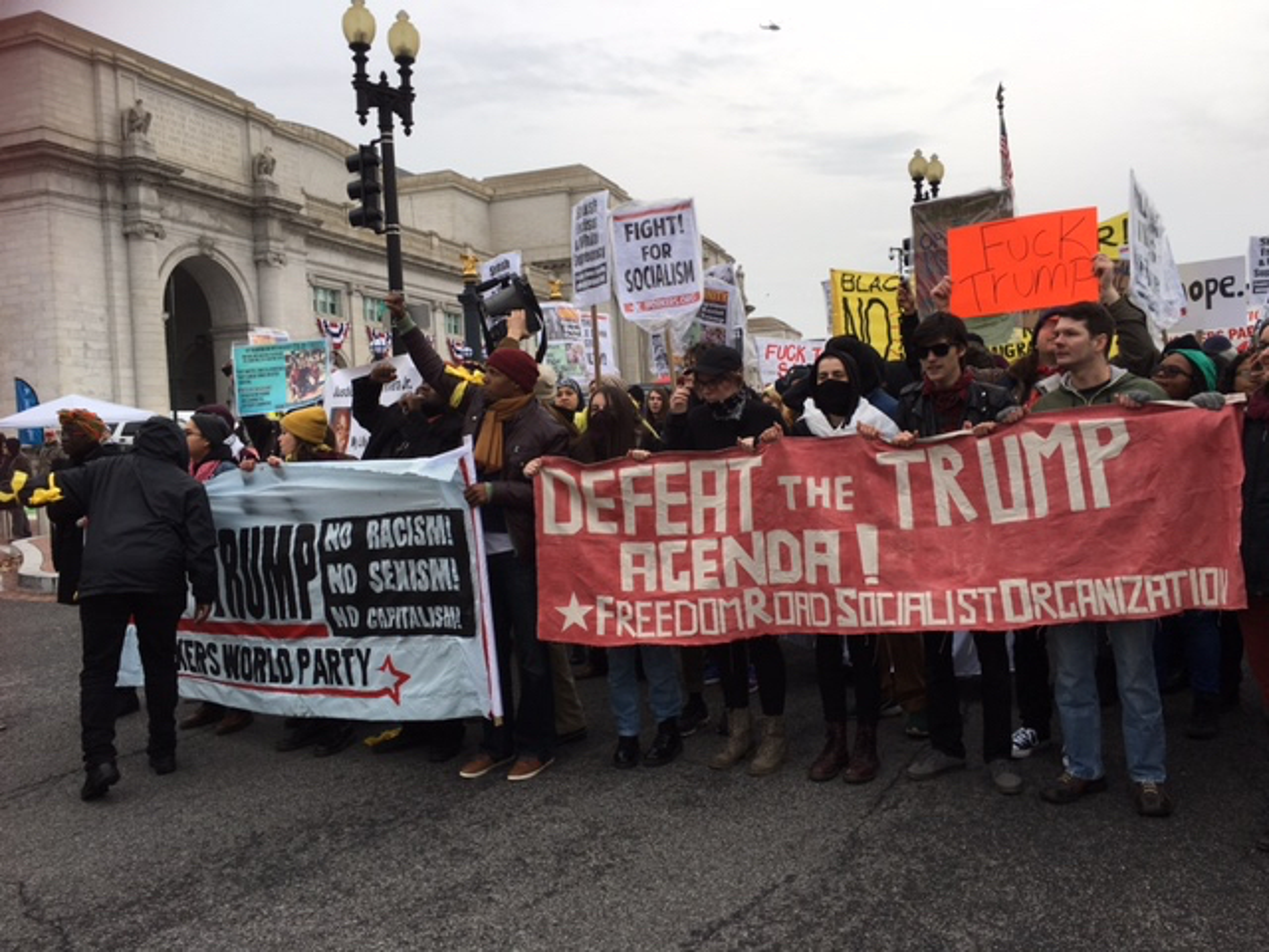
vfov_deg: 48.2
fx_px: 1063
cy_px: 476
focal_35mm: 29
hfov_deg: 61.7
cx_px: 634
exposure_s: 1/541
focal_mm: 4.15
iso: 25
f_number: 2.2
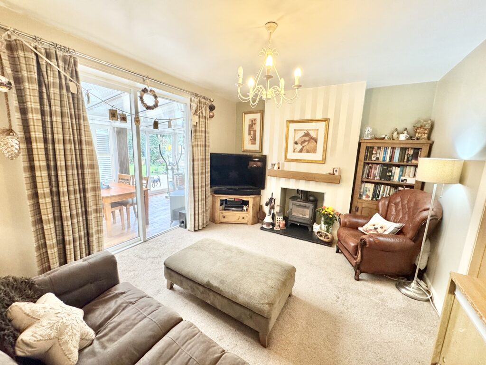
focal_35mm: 14
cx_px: 243
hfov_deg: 102.1
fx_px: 197
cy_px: 182
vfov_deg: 85.7
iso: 250
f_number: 2.2
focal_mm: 2.22
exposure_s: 1/100
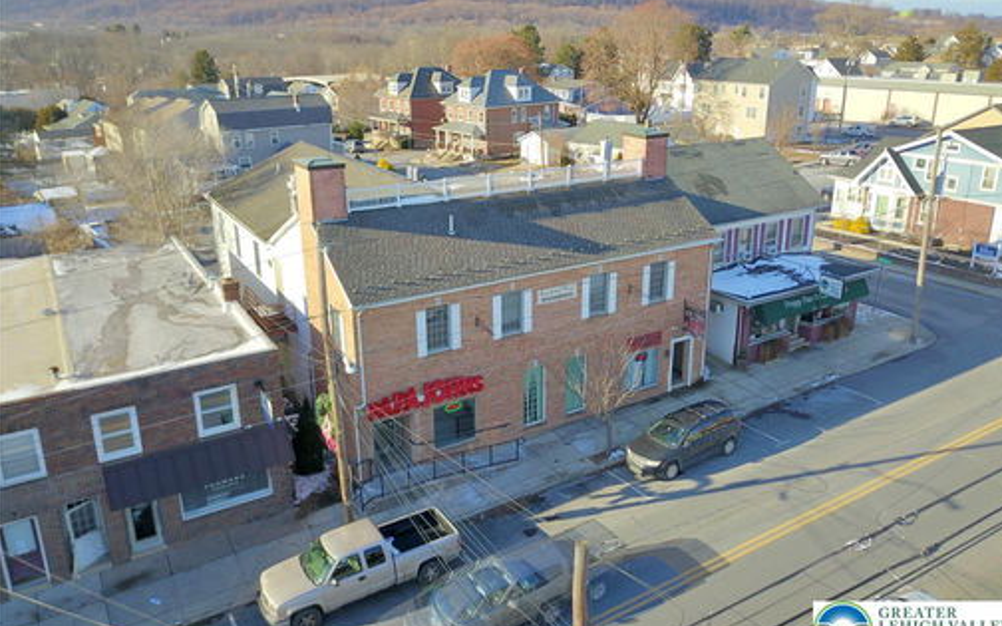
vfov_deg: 44.5
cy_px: 286
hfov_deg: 66.5
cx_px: 507
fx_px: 765
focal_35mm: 28
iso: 100
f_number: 2.2
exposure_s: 1/286
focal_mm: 4.73
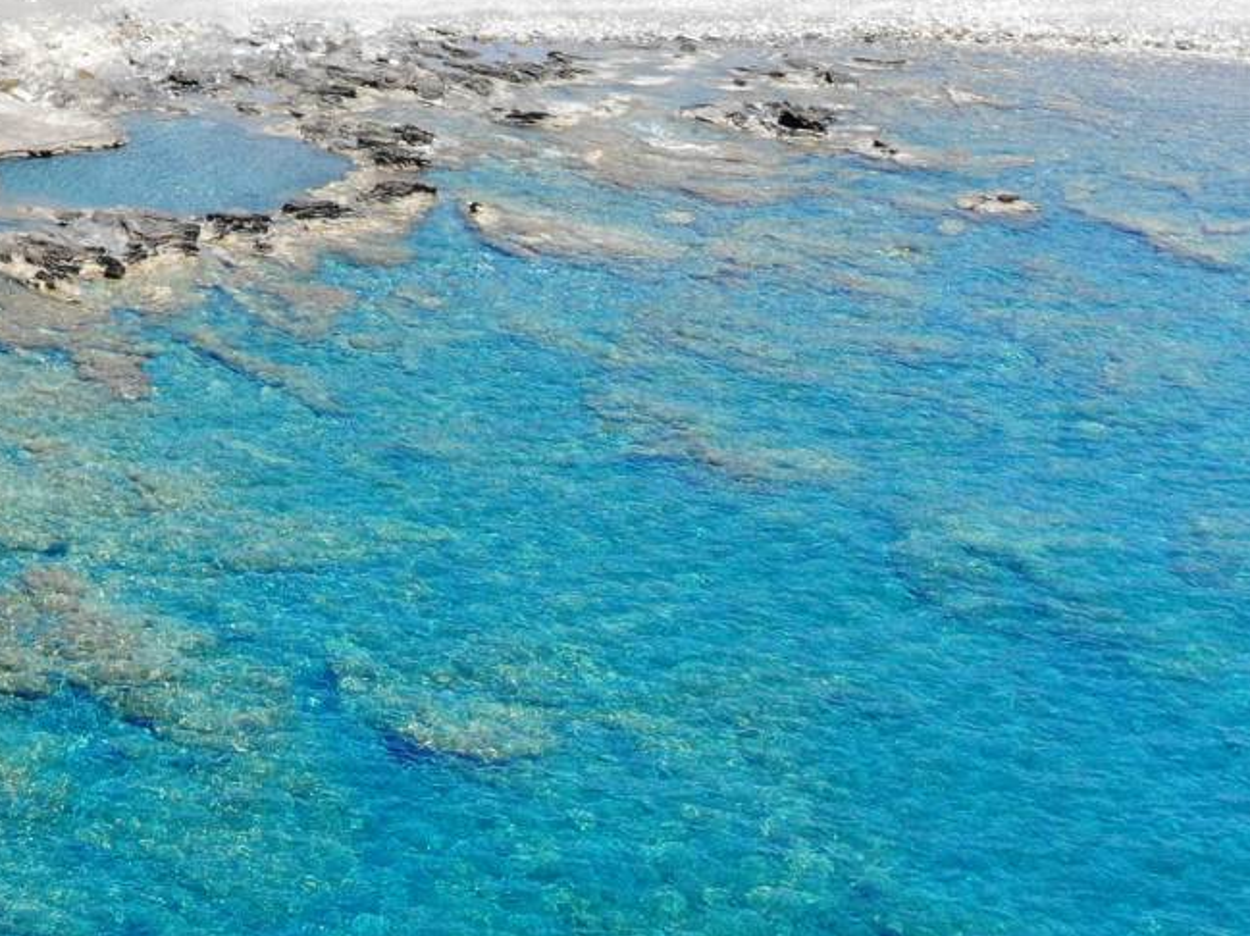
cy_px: -261
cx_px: -383
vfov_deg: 19.2
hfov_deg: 24.0
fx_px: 2562
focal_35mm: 71
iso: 105
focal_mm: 4.5
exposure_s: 1/438
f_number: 2.8
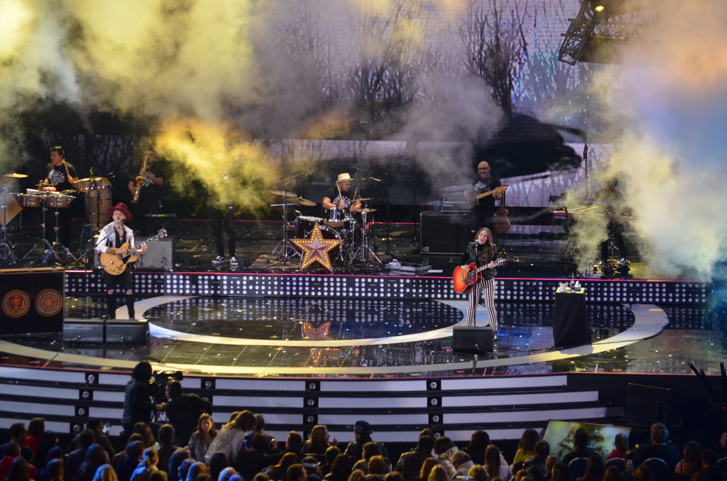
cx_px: 364
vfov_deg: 7.6
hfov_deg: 11.4
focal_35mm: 180
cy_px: 240
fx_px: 3627
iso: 800
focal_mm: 120
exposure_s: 1/125
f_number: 4.8
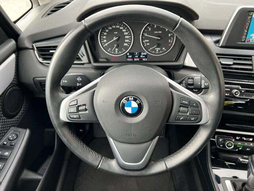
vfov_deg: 53.1
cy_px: 96
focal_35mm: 26
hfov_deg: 67.3
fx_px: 191
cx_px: 127
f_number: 1.5
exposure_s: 1/106
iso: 100
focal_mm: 5.7
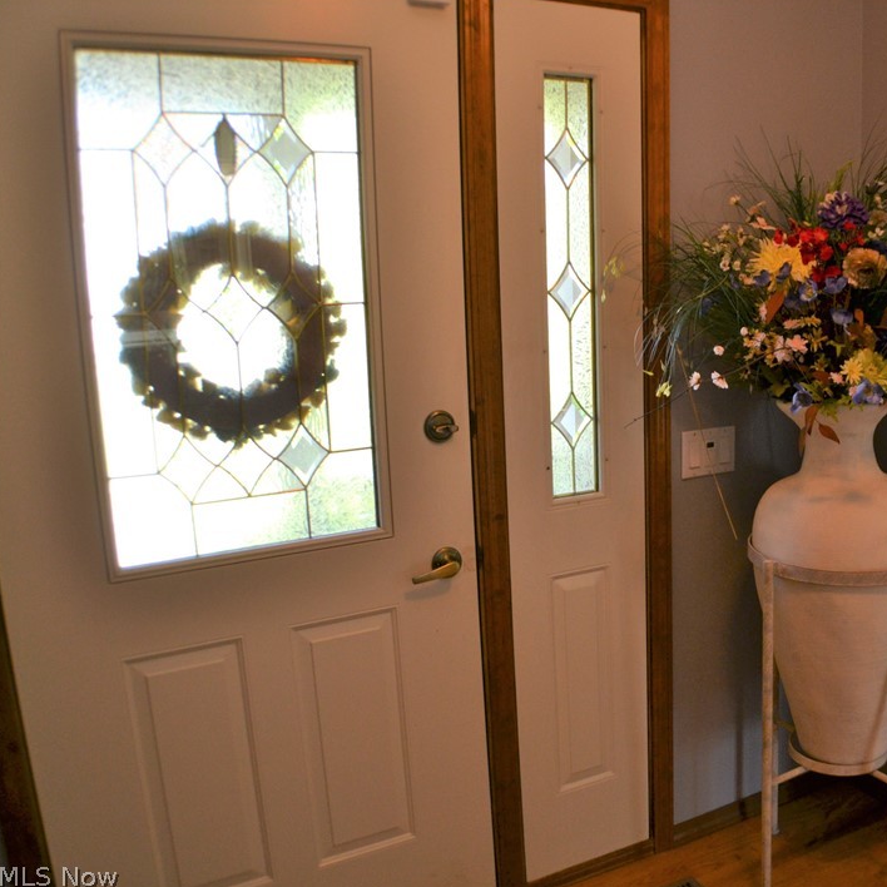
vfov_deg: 39.2
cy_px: 444
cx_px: 672
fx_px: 1247
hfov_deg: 38.1
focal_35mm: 43
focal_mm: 22
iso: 450
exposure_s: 1/60
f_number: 4
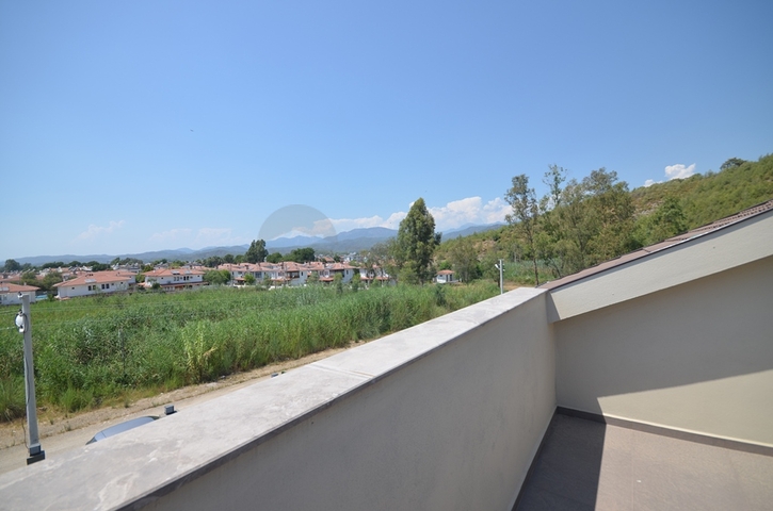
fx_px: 321
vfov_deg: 77.1
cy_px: 256
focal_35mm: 15
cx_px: 386
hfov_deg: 100.5
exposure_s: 1/250
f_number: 8
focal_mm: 10
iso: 100
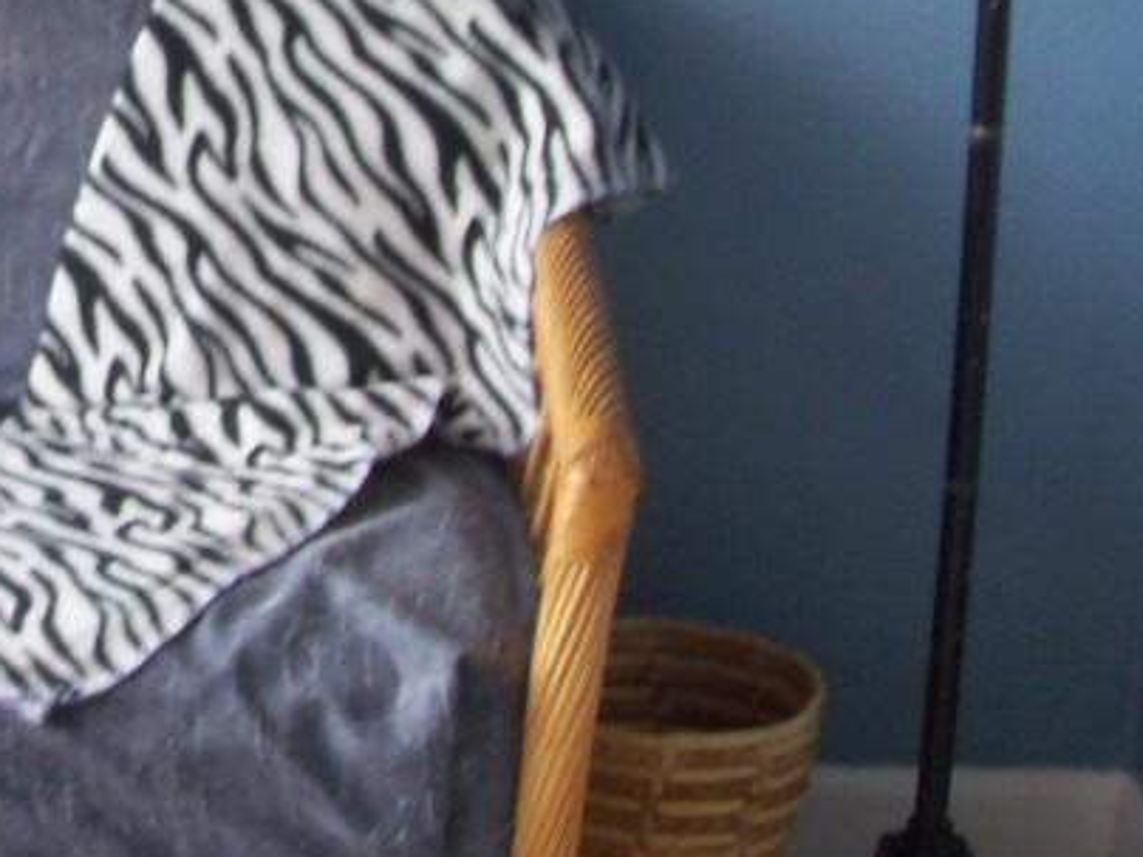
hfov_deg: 17.1
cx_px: -153
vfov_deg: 13.0
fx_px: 3665
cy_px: -150
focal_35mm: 111
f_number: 3
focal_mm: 6.3
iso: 64
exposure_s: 1/50
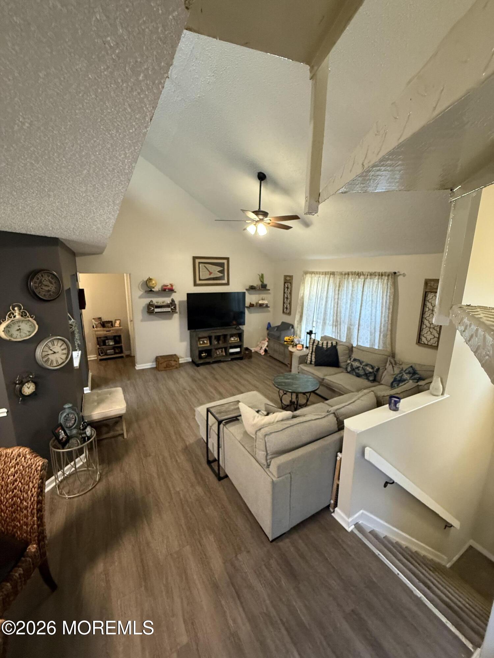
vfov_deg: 102.1
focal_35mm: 14
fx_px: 266
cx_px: 247
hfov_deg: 85.7
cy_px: 329
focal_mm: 2.22
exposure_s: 1/60
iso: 640
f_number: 2.2
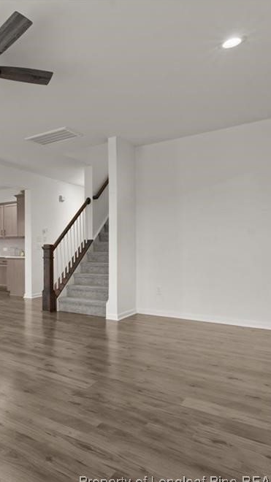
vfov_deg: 70.2
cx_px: -7
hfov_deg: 37.9
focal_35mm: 27
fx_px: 343
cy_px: 247
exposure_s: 1/1.25
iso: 400
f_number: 8
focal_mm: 16.5
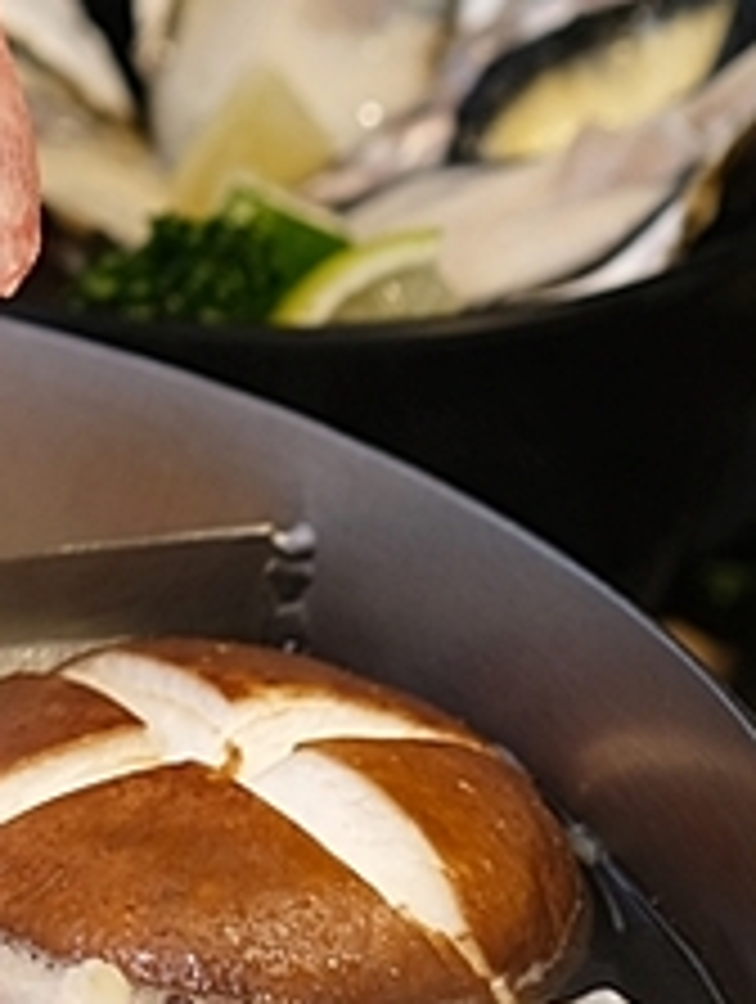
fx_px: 3717
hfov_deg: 10.7
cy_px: -95
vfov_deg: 15.0
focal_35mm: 128
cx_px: -724
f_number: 3.2
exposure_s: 1/50
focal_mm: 23
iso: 320
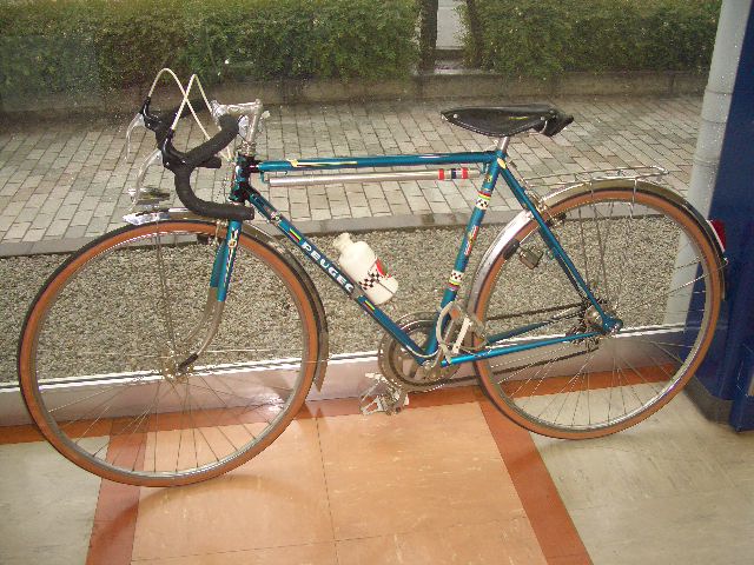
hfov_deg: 52.6
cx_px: 377
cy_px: 282
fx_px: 762
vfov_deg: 40.7
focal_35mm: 35
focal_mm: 5.8
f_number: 2.6
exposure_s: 1/60
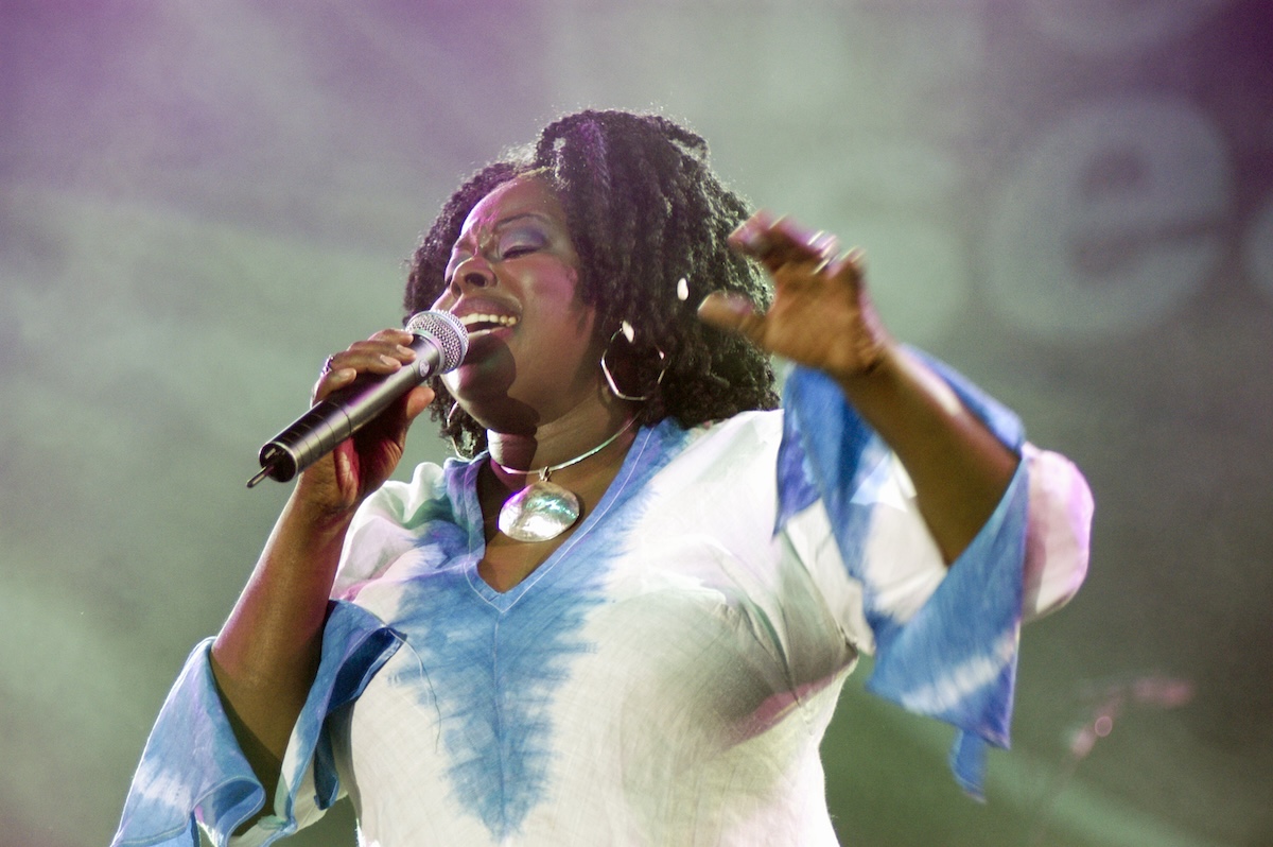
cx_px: 636
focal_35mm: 218
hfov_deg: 9.5
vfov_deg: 6.3
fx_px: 7685
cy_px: 424
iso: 800
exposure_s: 1/125
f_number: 2.8
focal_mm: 145
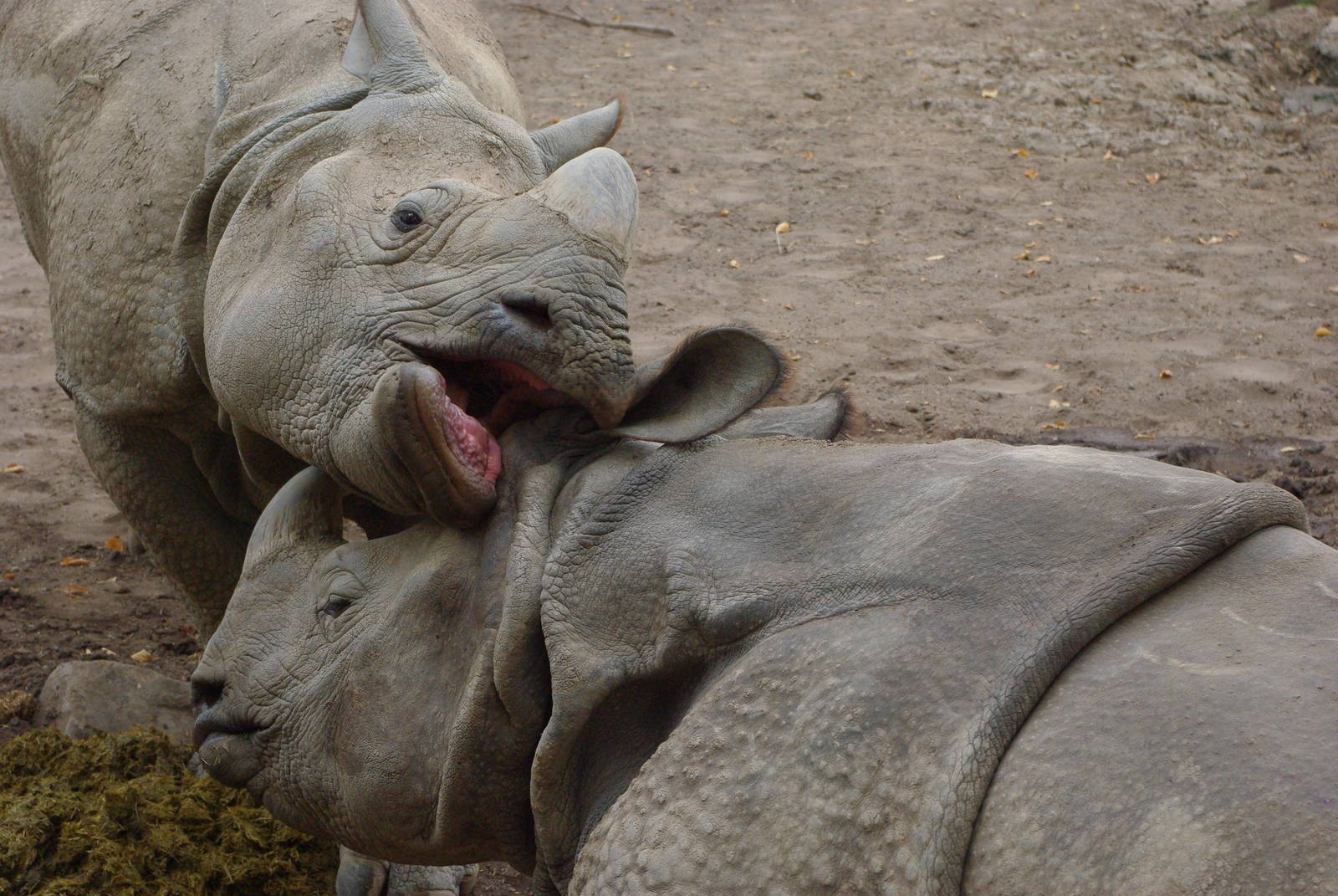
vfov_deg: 16.7
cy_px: 448
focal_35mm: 82
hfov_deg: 24.7
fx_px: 3051
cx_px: 669
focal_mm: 55
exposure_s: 1/350
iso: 800
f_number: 8
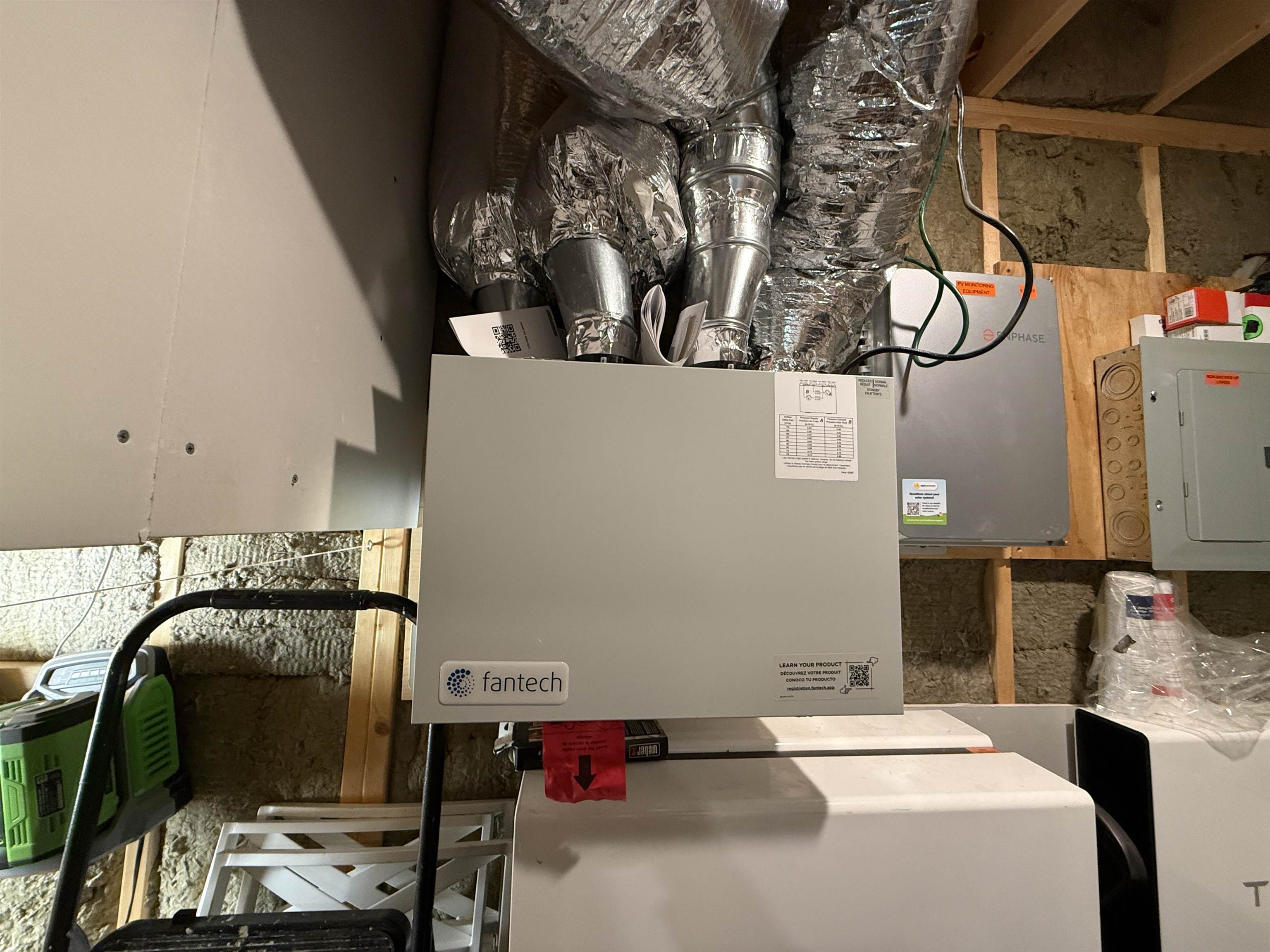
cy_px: 476
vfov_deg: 85.7
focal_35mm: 14
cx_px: 635
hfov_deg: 102.1
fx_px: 514
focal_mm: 2.22
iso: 320
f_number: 2.2
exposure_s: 1/60
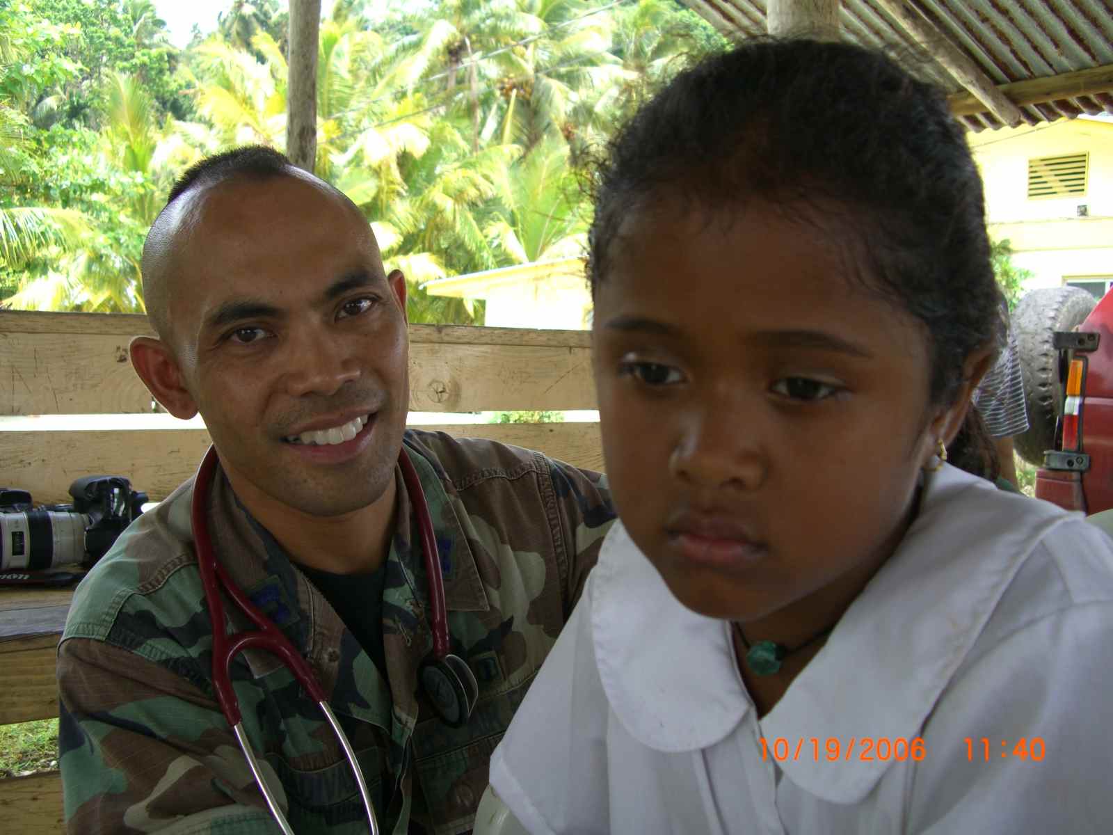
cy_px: 418
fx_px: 1222
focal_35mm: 38
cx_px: 556
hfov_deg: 49.0
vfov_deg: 37.7
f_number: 2.8
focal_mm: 7.9
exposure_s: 1/160
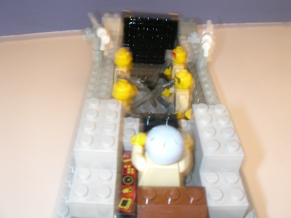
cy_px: 109
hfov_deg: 50.1
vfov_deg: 38.7
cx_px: 146
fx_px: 311
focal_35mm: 37
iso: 200
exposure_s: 1/1.2
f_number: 4.5
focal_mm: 5.6
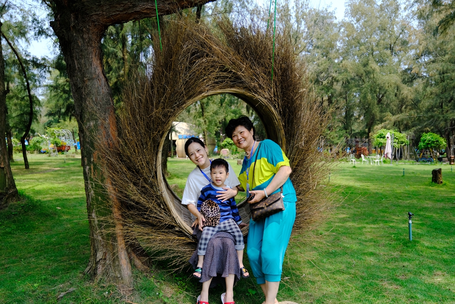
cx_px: 228
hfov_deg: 63.7
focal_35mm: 29
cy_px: 152
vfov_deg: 45.0
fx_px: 367
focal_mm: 19.4
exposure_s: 1/1000
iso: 200
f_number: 2.8
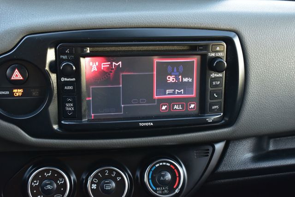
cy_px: 98
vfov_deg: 26.5
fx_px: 418
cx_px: 148
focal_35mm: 51
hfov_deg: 38.9
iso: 720
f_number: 6.3
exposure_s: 1/15
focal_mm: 34
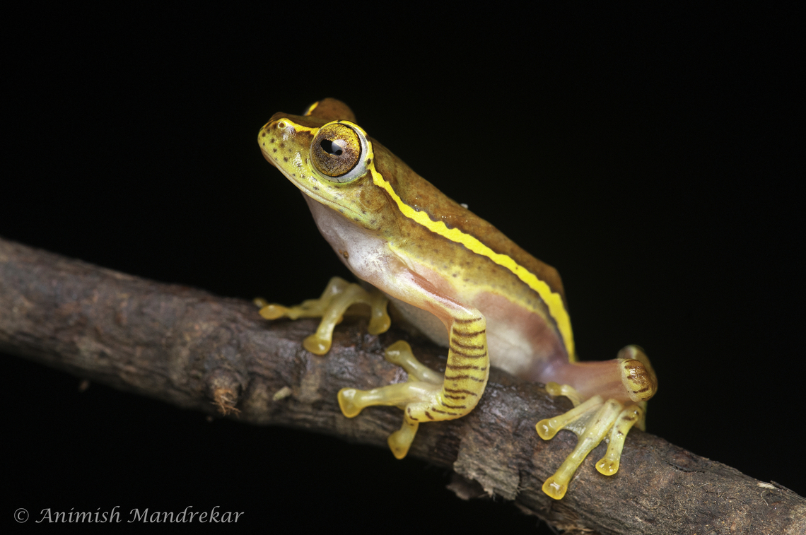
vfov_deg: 8.7
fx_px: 3522
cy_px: 268
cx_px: 403
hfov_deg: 13.1
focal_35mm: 158
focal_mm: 105
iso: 320
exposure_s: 1/250
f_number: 14
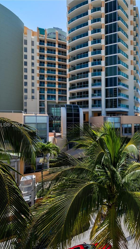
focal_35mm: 19
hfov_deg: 49.1
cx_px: 136
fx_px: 125
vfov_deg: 89.6
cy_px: 125
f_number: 11
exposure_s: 1/320
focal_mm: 12
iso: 250
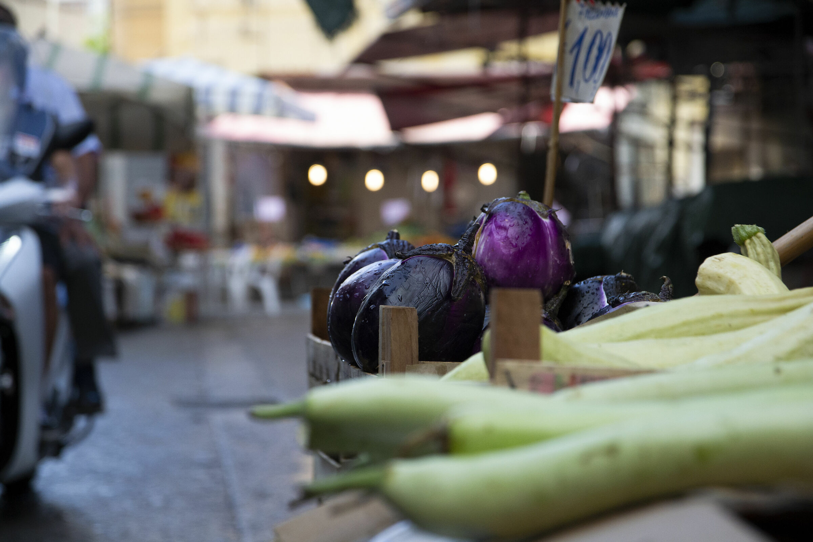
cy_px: 271
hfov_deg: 19.5
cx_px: 406
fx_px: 2371
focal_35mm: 105
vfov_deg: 13.0
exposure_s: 1/1600
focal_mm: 70
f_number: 4
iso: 800
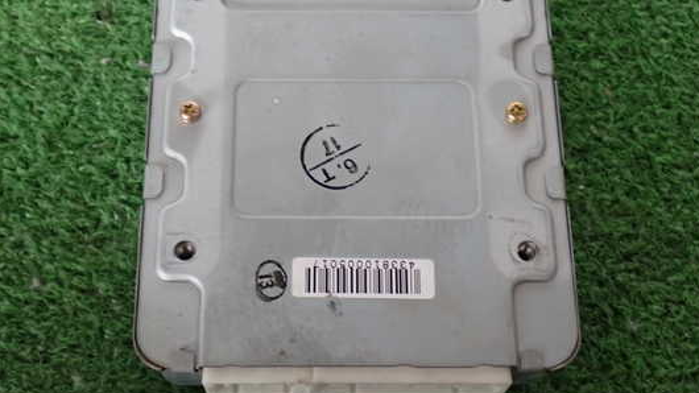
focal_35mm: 58
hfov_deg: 36.0
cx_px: 330
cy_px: 191
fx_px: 1075
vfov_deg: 20.7
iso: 500
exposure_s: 1/50
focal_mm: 8.4
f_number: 3.1
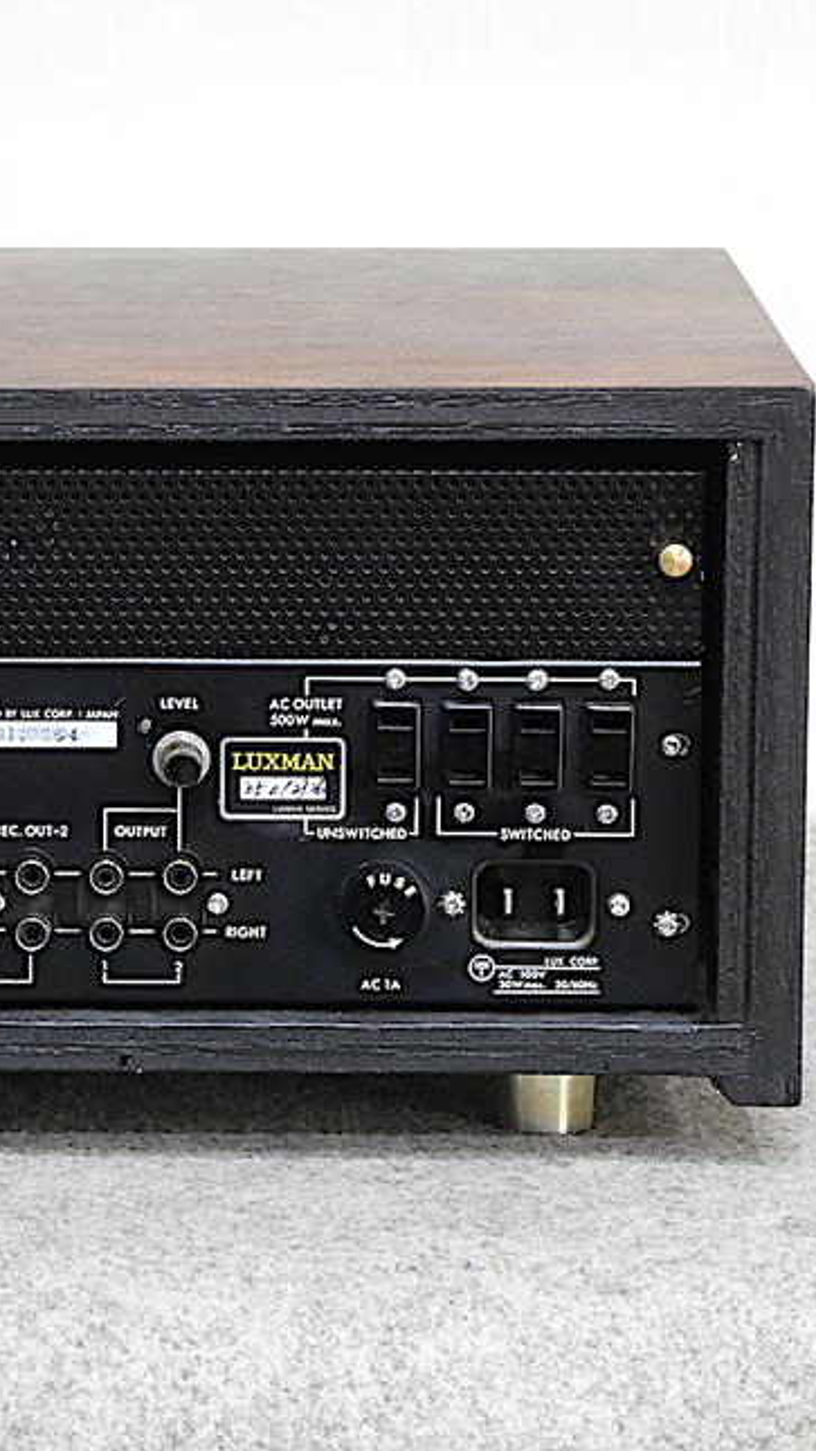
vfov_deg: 9.3
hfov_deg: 5.2
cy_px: 661
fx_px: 8921
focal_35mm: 232
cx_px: -180
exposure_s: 1/5
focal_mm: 25.6
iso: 200
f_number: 5.4
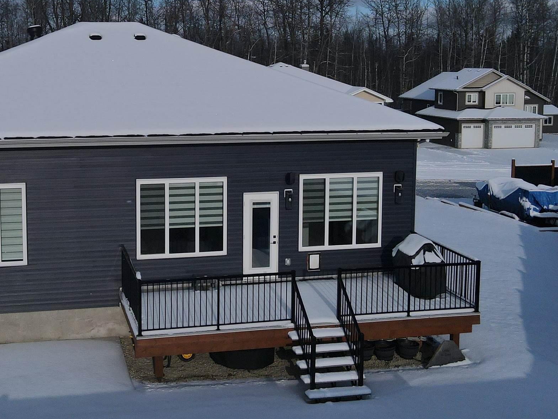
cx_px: 193
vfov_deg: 30.7
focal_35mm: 47
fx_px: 758
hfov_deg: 40.0
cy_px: 150
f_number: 2.8
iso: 100
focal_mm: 4.5
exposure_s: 1/3200
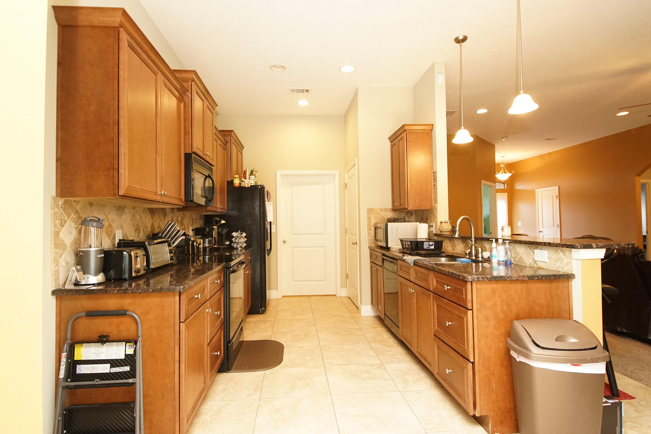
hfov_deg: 90.0
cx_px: 326
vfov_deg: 67.4
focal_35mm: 18
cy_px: 217
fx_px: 326
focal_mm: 12
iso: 2500
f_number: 4.5
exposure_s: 1/60
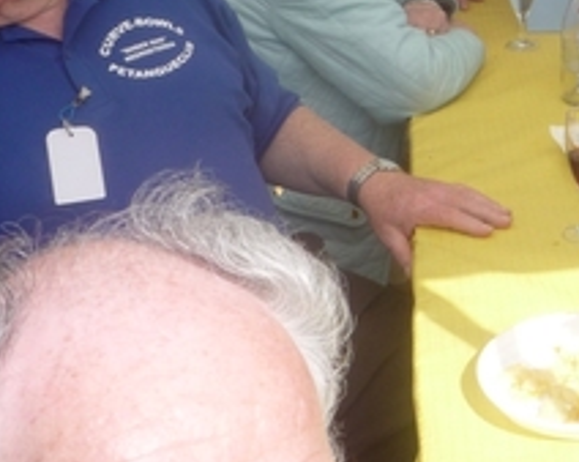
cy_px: -142
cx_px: 707
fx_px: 1420
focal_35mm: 83
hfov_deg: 21.3
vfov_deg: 17.3
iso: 100
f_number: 4.5
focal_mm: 5.2
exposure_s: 1/400
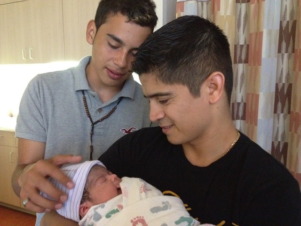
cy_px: 113
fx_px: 304
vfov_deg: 40.7
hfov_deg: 52.6
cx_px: 150
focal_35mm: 35
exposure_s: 1/15
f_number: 2.4
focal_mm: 4.28
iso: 800
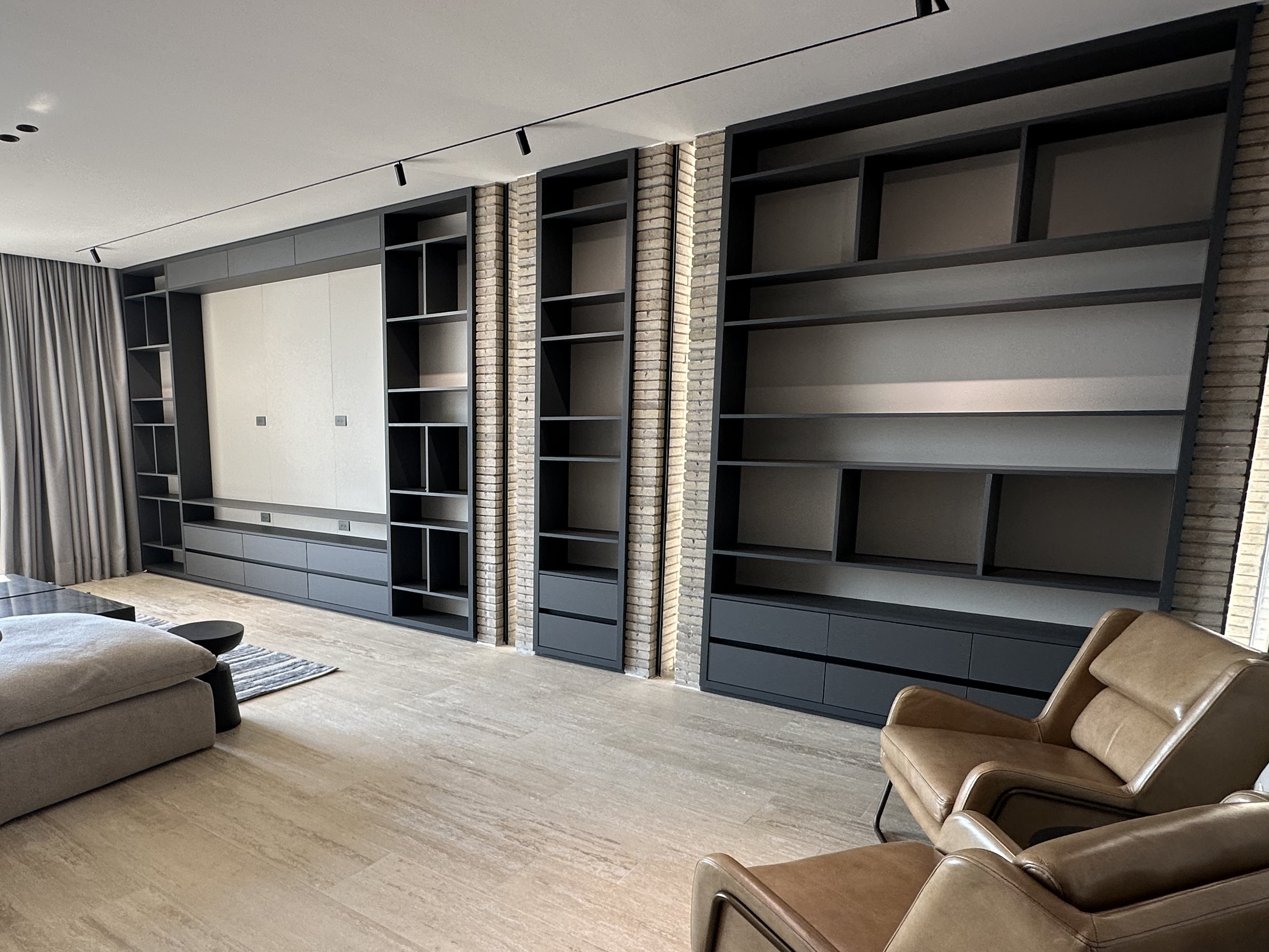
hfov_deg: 72.3
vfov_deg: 58.5
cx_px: 452
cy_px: 563
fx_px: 843
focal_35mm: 23
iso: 80
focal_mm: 2.22
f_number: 2.2
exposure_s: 1/99
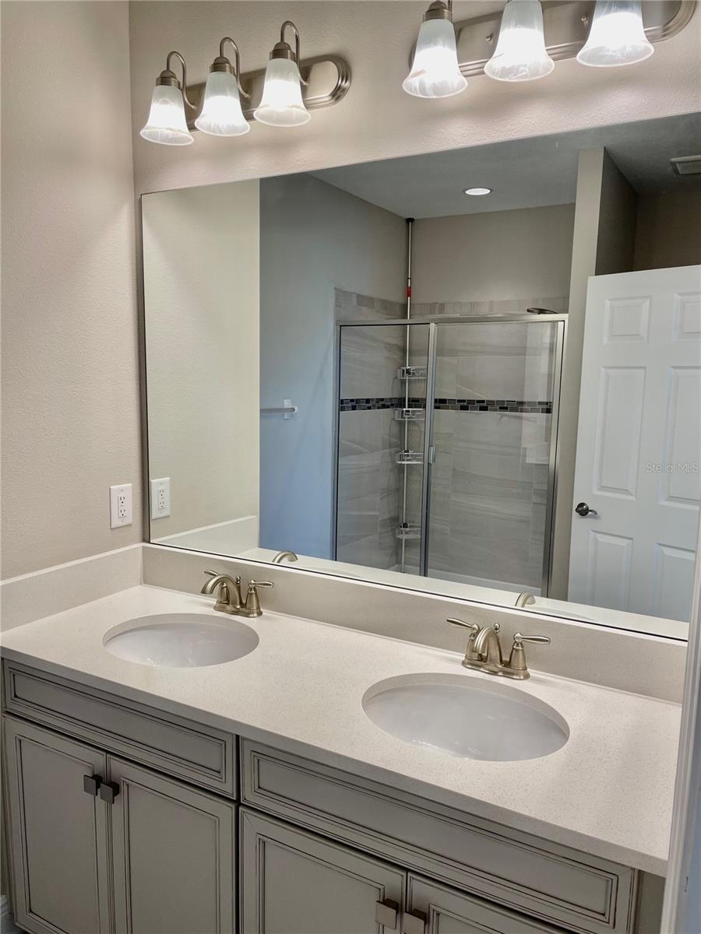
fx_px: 702
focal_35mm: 26
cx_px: 350
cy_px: 467
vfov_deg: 67.3
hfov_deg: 53.1
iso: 32
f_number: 1.6
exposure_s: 1/120
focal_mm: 4.2
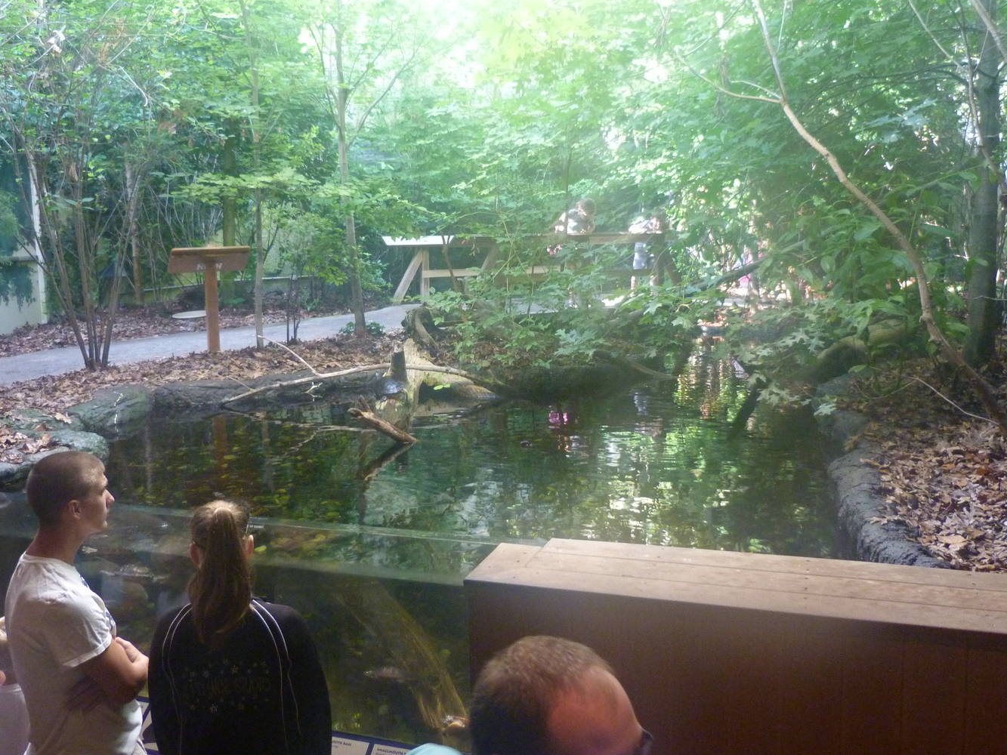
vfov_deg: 46.8
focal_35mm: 30
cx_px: 514
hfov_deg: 60.0
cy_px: 351
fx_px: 873
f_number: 2.8
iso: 400
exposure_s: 1/30
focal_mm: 4.5
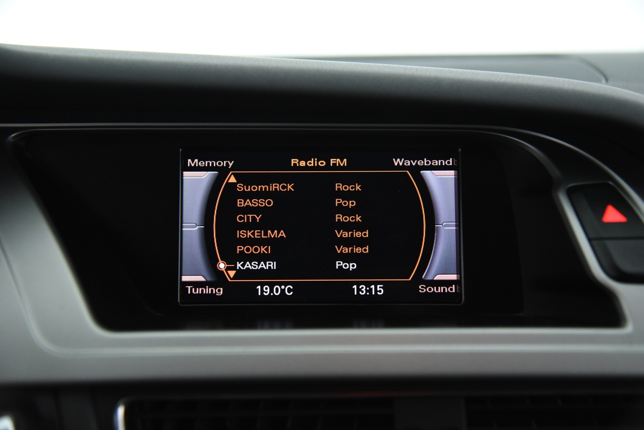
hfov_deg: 41.1
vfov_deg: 28.1
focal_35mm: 48
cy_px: 215
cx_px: 322
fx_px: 859
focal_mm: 48
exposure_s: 1/50
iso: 4000
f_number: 4
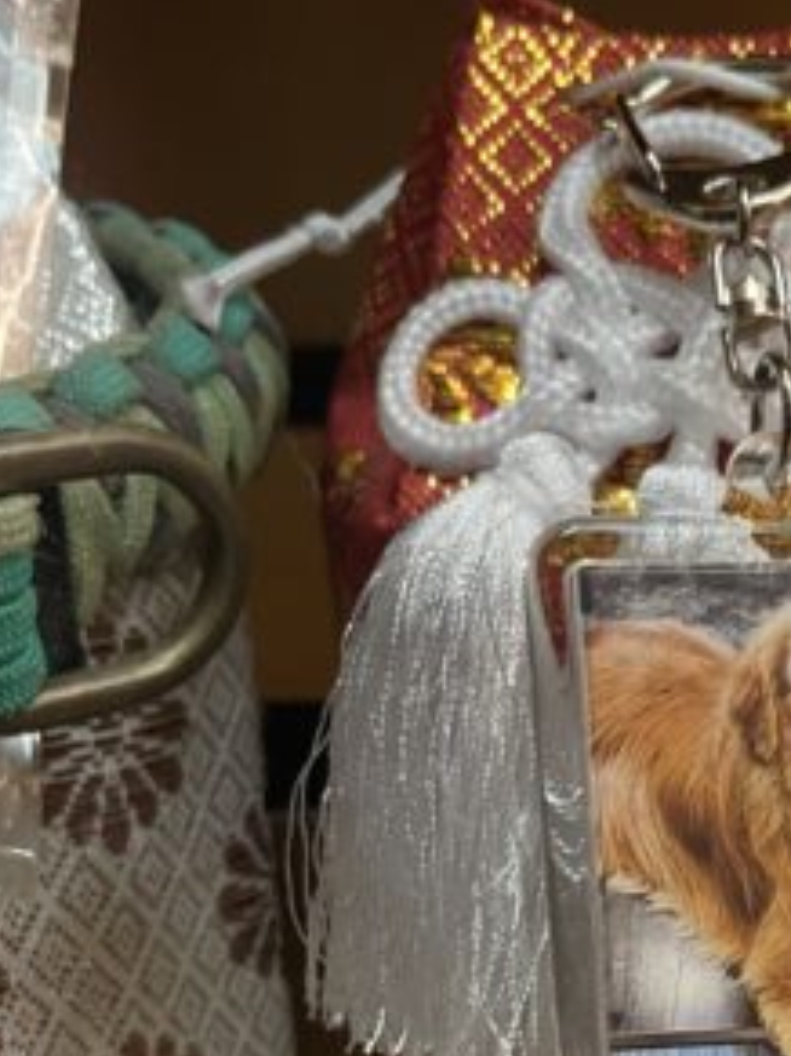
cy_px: 954
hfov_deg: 25.3
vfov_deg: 33.1
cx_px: 791
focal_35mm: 55
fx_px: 1677
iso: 640
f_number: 1.6
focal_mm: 5.1
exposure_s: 1/30
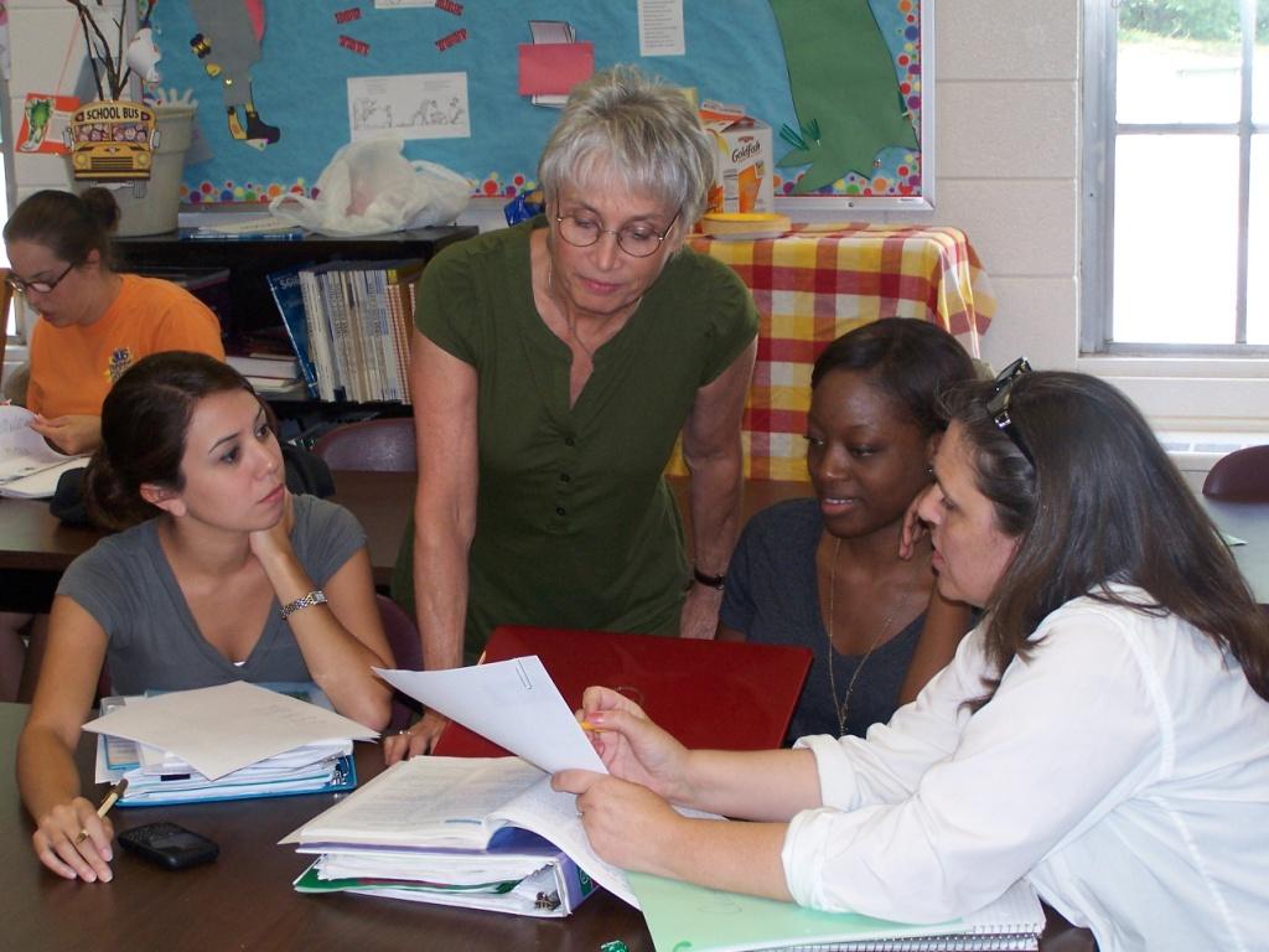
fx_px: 2529
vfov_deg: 21.3
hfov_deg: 28.2
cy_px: 476
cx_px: 634
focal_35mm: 69
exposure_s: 1/80
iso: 140
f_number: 3.2
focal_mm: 11.5
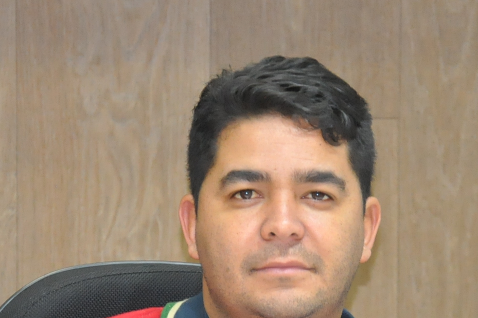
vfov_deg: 3.8
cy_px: 293
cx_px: 237
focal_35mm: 363
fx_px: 4821
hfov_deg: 5.7
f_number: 5.6
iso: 2000
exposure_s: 1/60
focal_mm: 105
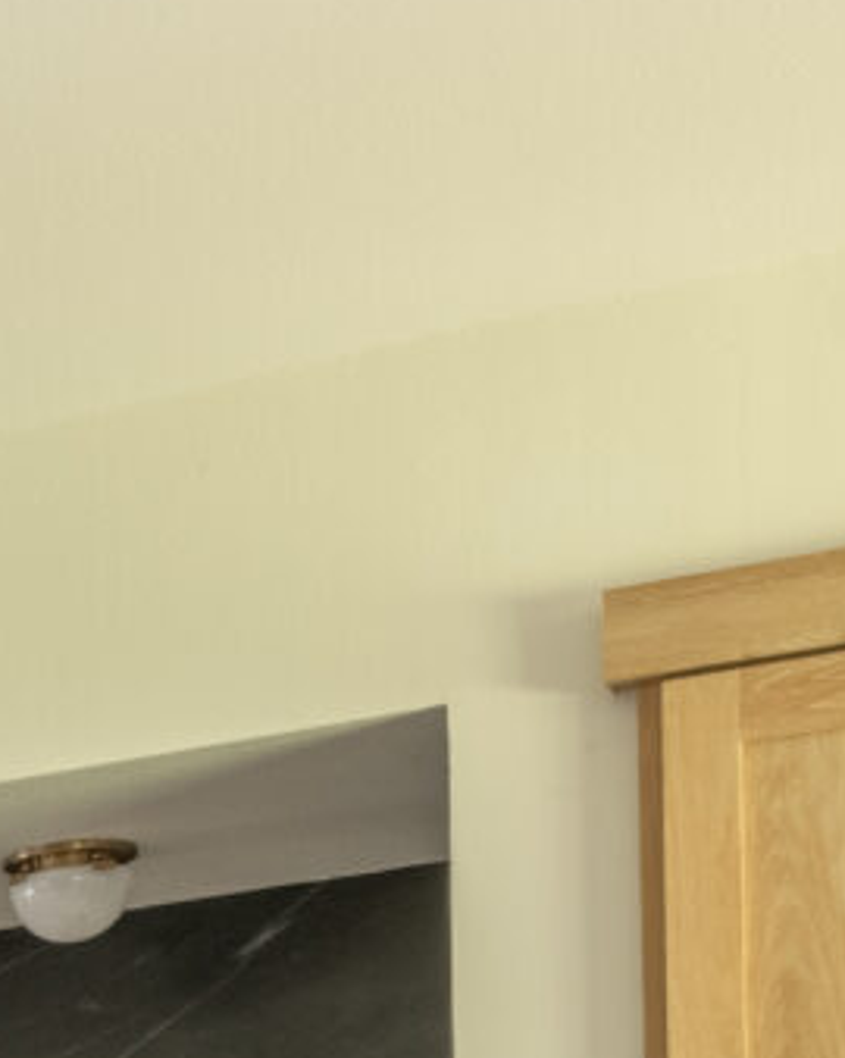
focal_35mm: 128
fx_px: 4005
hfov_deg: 10.1
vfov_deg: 13.6
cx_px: -1343
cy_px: 1873
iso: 100
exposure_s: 1/8
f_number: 11
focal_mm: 18
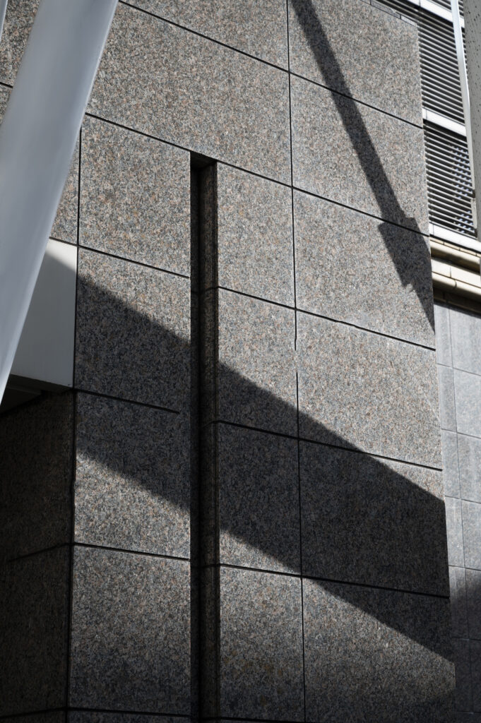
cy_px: 362
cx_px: 240
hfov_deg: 19.4
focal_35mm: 70
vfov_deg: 28.9
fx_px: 1405
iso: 180
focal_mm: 70
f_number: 8
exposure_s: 1/250
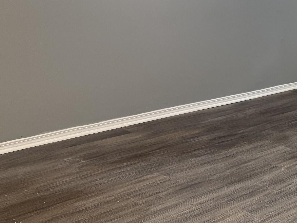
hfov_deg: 26.0
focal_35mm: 64
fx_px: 549
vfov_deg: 22.9
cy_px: 100
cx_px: 381
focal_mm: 6.76
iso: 320
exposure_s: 1/120
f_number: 1.78
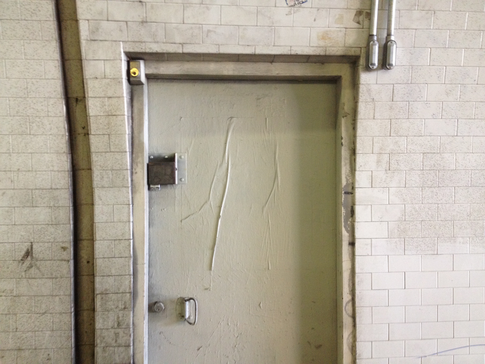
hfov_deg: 52.6
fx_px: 490
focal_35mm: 35
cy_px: 182
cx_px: 242
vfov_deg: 40.7
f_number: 2.4
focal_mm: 4.28
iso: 160
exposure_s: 1/20
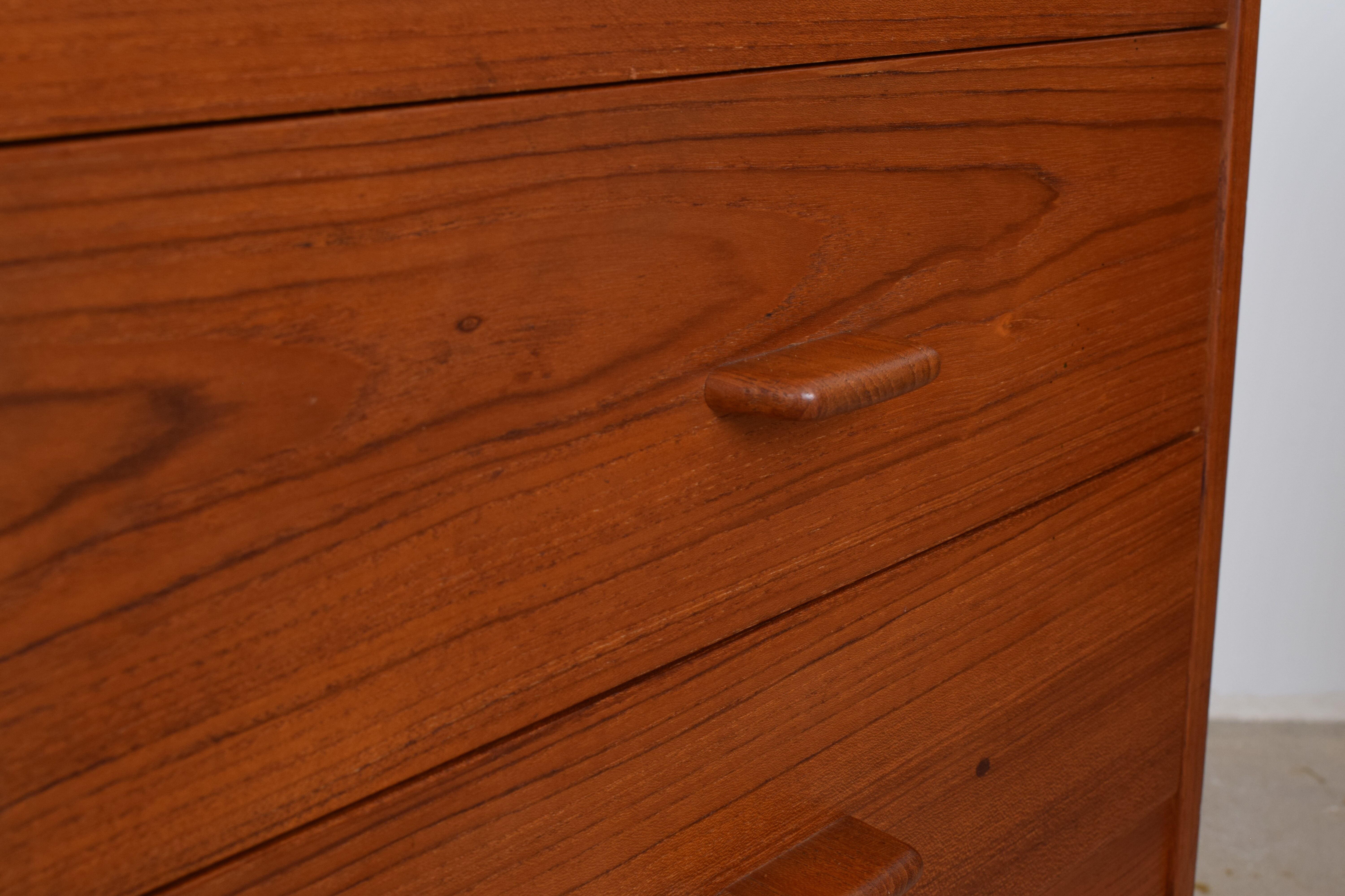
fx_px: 1905
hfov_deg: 38.9
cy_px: 448
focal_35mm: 51
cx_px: 672
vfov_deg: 26.5
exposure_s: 1/125
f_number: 11
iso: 250
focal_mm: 34
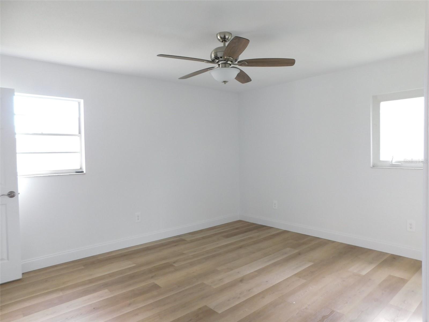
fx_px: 285
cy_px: 161
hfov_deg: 73.9
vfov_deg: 58.9
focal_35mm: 23
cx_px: 214
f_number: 3
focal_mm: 4
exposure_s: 1/30
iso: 140
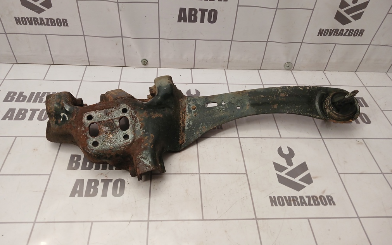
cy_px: 107
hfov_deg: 64.6
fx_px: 310
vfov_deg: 43.1
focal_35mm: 29
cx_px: 194
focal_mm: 4
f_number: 1.8
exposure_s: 1/50
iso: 160
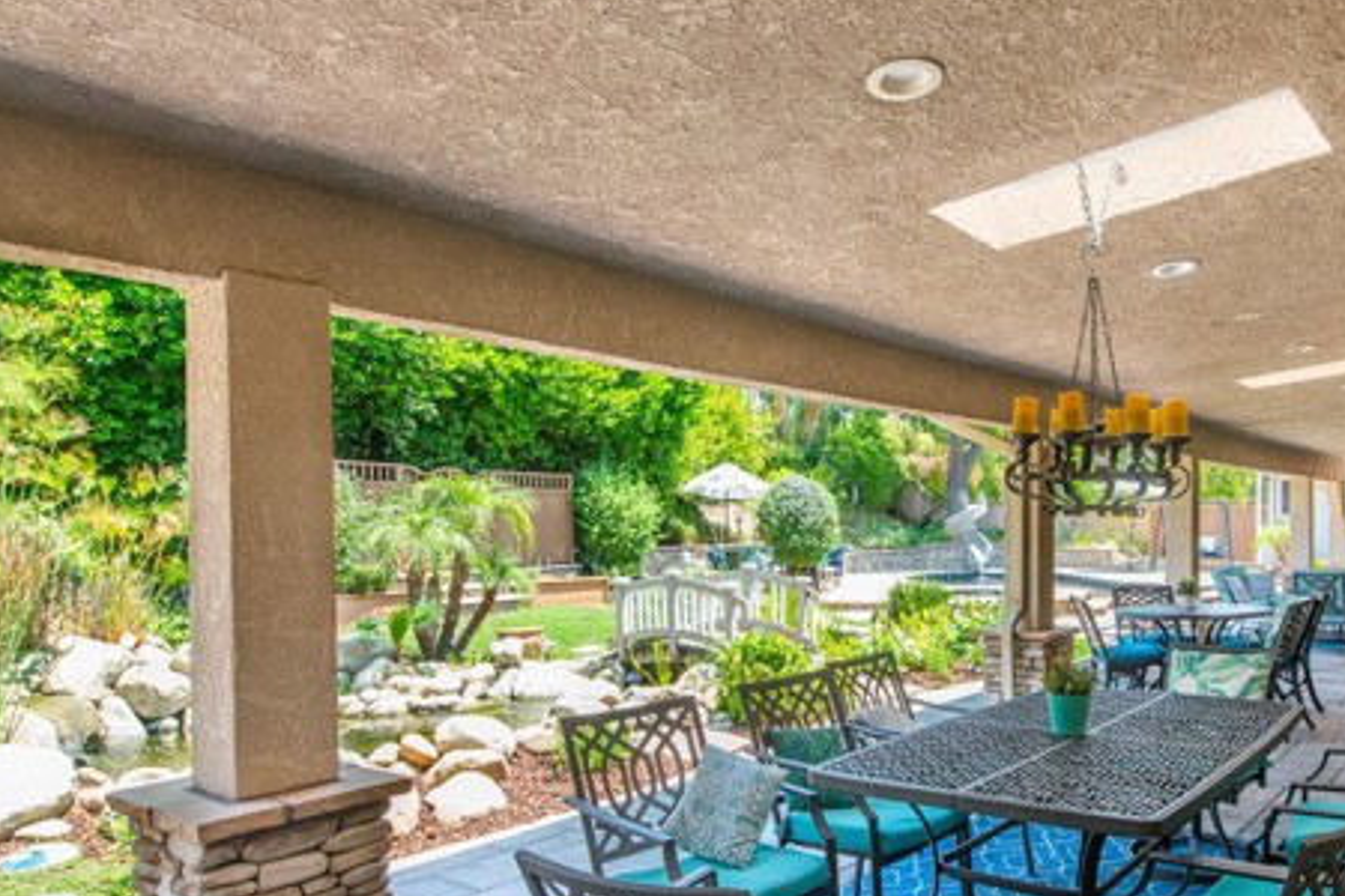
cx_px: 876
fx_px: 1009
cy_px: 569
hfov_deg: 65.9
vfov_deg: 47.4
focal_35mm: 27
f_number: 7.1
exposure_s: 1/160
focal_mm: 19
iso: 400
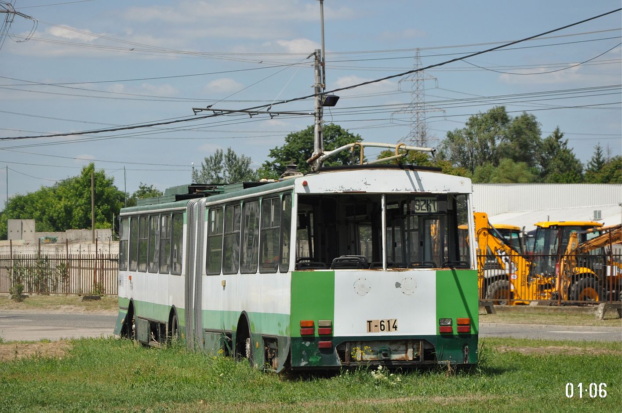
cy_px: 206
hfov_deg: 16.1
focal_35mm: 128
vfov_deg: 10.7
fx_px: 2200
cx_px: 311
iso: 400
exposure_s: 1/1600
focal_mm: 85
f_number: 6.3
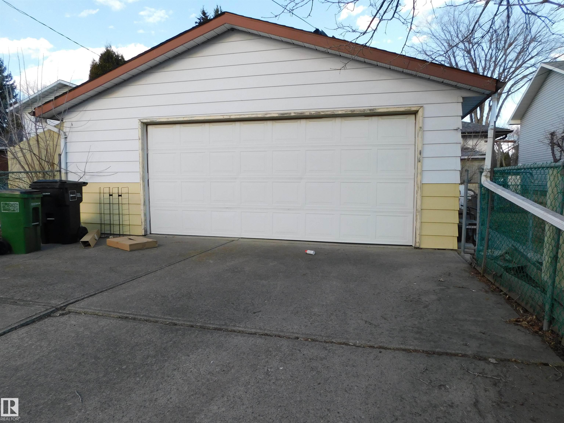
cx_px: 282
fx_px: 375
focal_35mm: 23
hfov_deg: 73.9
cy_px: 212
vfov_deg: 58.9
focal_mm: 4
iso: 125
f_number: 3
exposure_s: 1/500
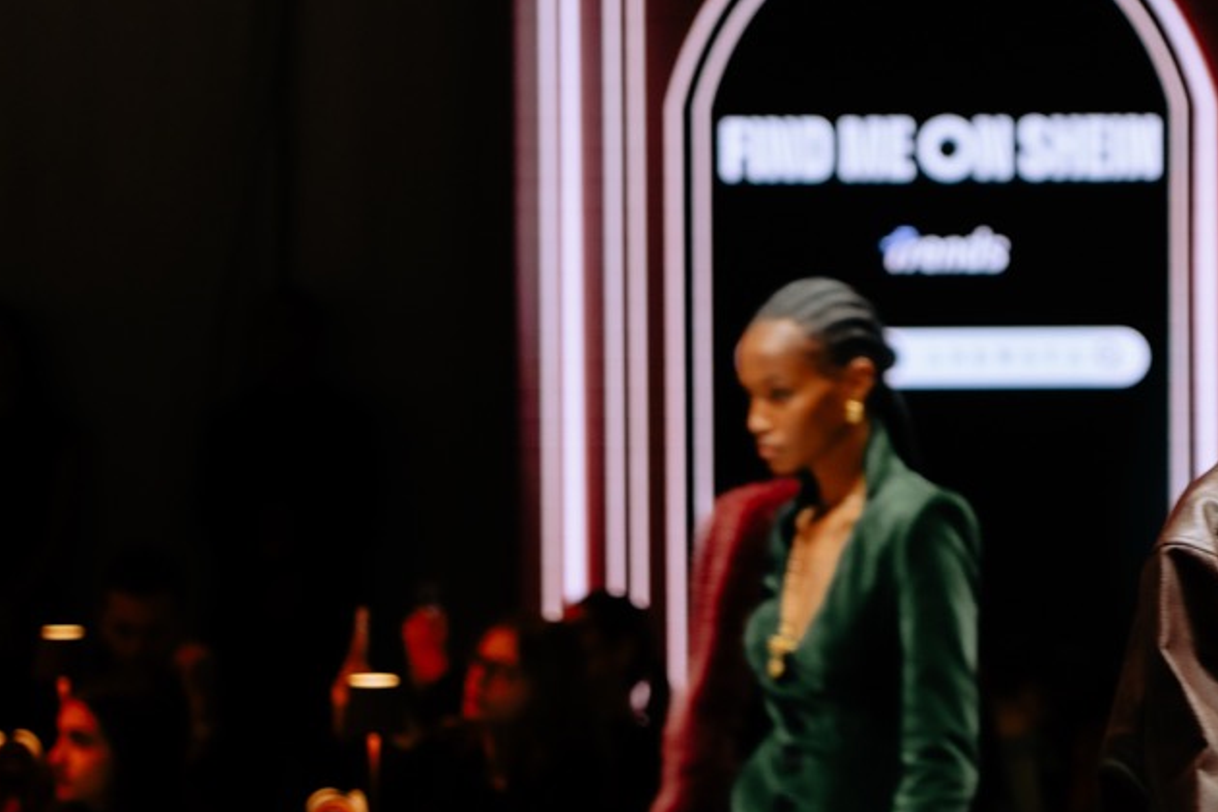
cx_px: 928
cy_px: 593
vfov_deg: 7.0
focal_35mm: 195
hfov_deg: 10.5
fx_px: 6597
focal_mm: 96
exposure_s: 1/160
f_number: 4
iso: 1000
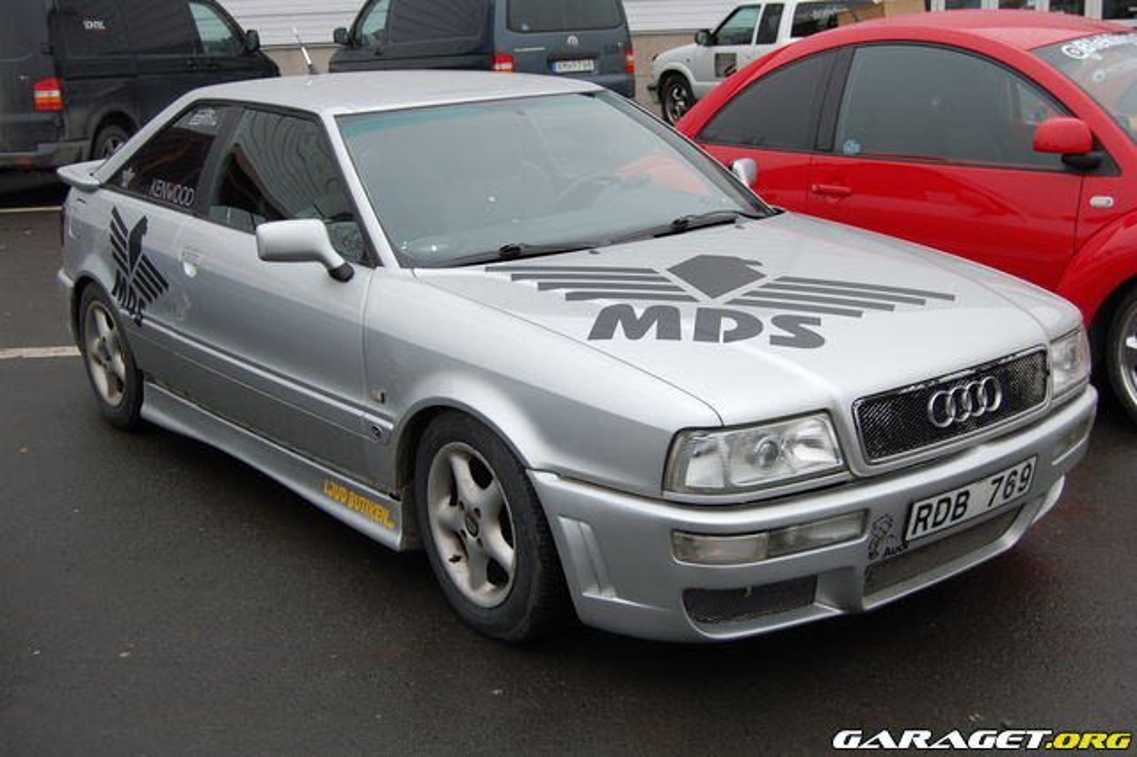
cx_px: 568
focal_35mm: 45
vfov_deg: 29.8
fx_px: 1420
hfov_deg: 43.6
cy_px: 378
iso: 200
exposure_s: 1/160
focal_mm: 30
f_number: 6.3
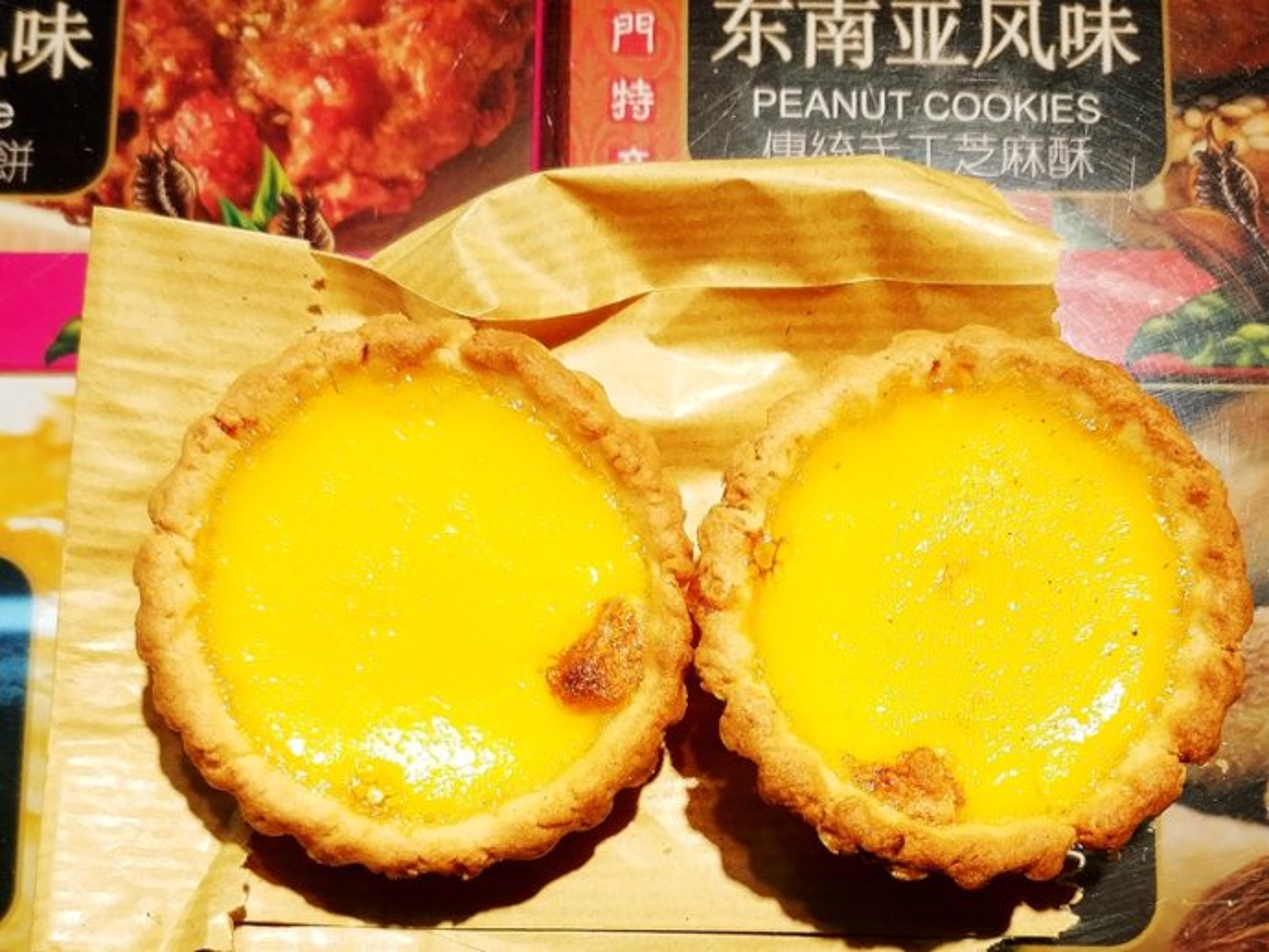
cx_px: 634
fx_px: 1174
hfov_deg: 56.8
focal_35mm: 32
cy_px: 476
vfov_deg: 44.2
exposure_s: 1/50
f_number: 2
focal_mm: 4.5
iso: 109
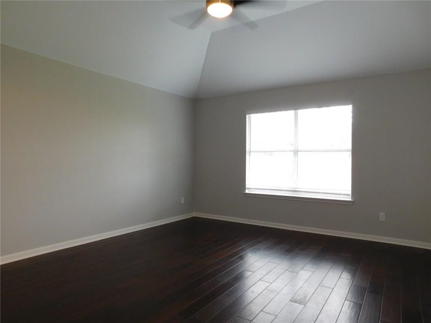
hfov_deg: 73.9
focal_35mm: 23
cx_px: 216
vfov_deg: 58.9
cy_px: 162
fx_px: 286
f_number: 3
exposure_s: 1/30
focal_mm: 4
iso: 160
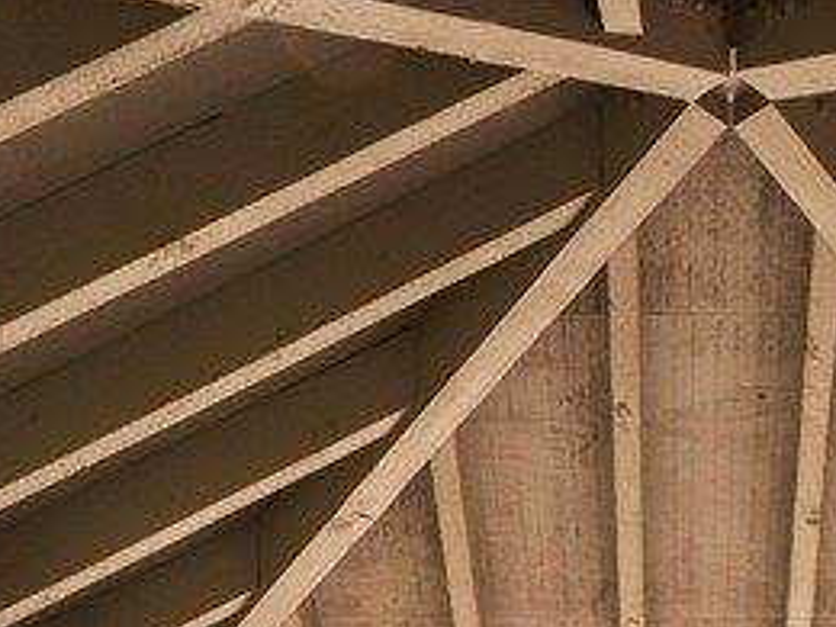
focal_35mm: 63
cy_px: 1203
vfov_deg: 17.6
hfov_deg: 29.6
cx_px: 736
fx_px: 1521
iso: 200
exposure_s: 1/50
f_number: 8
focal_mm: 8
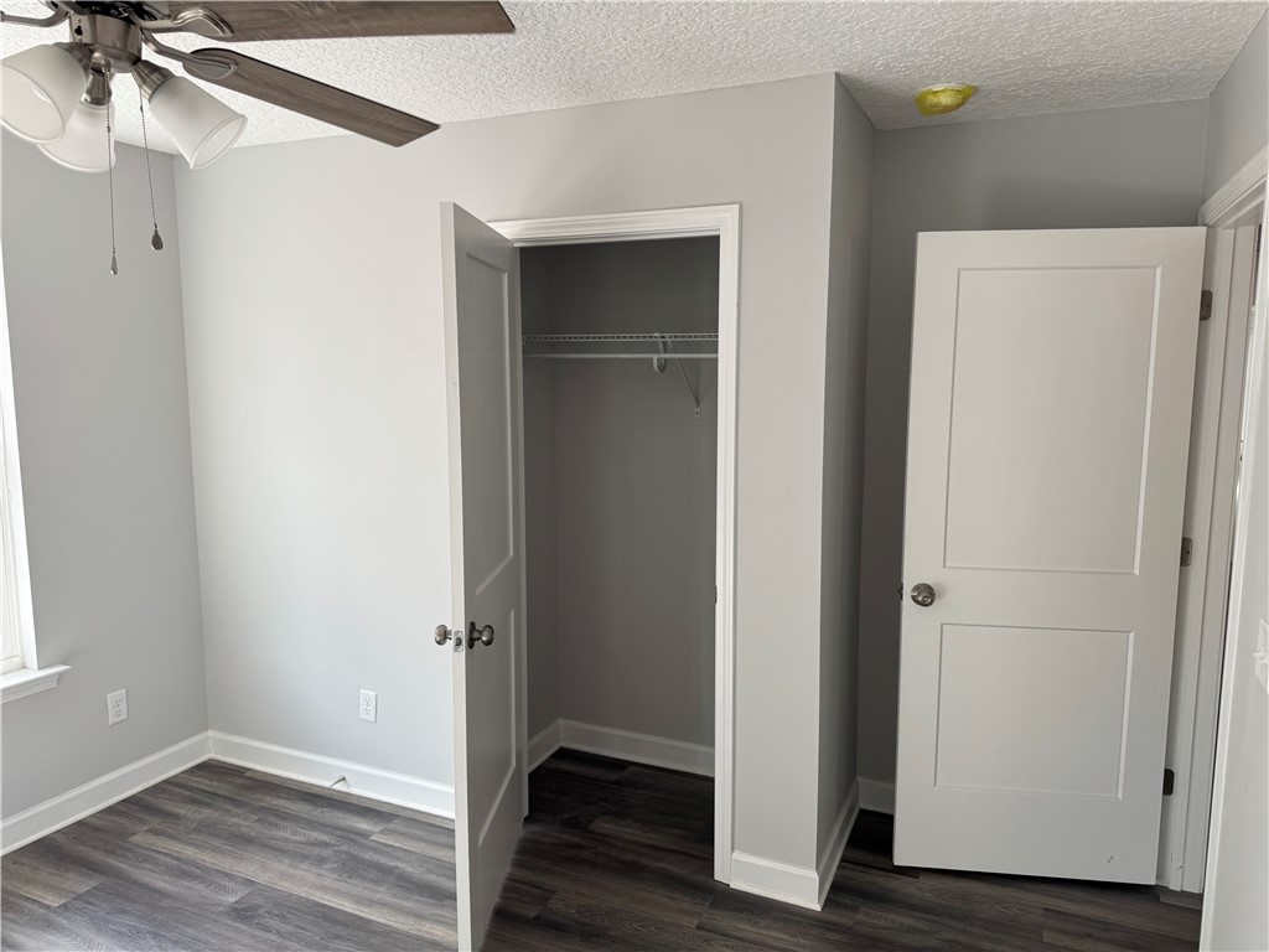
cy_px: 476
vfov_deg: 56.8
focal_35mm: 24
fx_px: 880
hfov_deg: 71.6
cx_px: 634
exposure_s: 1/199
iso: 64
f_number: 1.78
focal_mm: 6.76
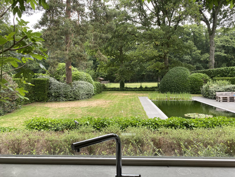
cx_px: 118
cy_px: 88
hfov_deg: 67.3
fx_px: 177
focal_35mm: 26
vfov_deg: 53.1
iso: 32
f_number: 1.8
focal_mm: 4.25
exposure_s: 1/161
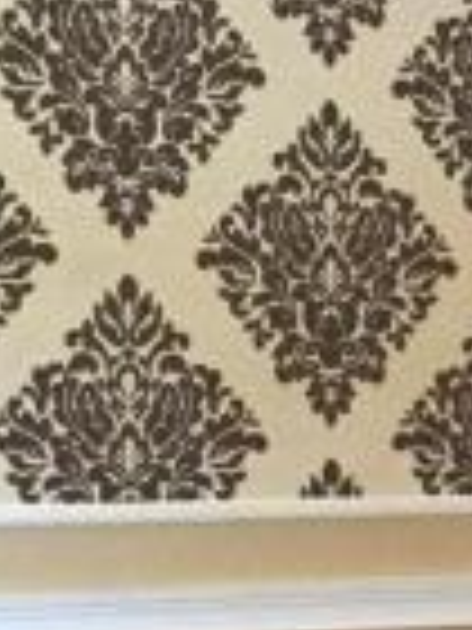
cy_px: 598
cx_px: 1124
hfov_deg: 8.5
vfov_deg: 12.3
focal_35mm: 159
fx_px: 2891
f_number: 2.2
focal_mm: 4.15
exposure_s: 1/30
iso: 250
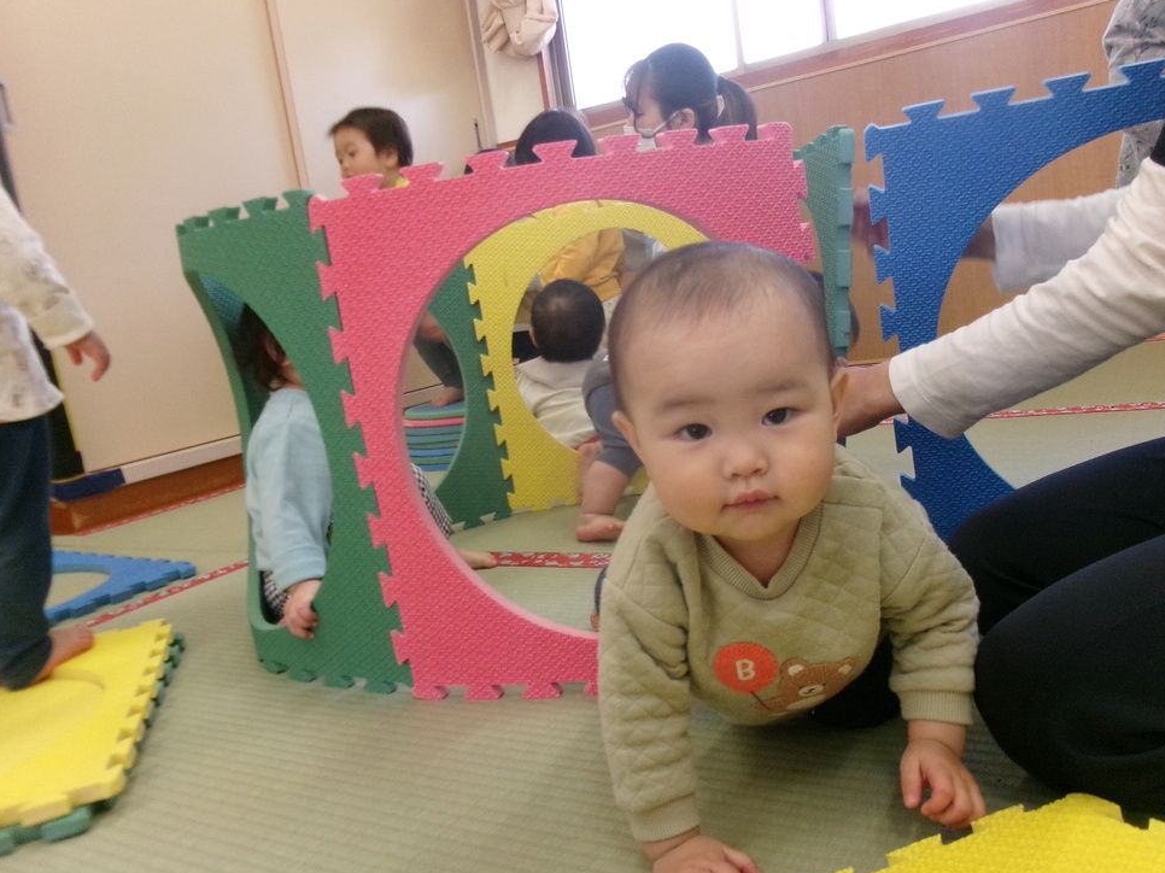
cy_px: 449
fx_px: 976
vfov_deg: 48.2
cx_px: 580
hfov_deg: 61.7
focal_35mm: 29
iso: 596
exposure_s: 1/125
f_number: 3.9
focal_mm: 5.1
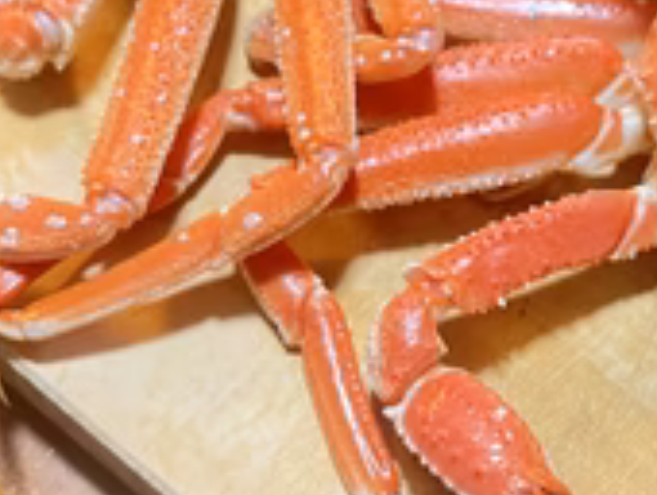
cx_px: 429
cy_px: 228
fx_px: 1159
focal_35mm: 61
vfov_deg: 24.1
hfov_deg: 31.4
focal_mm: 5.1
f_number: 1.6
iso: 500
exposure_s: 1/40
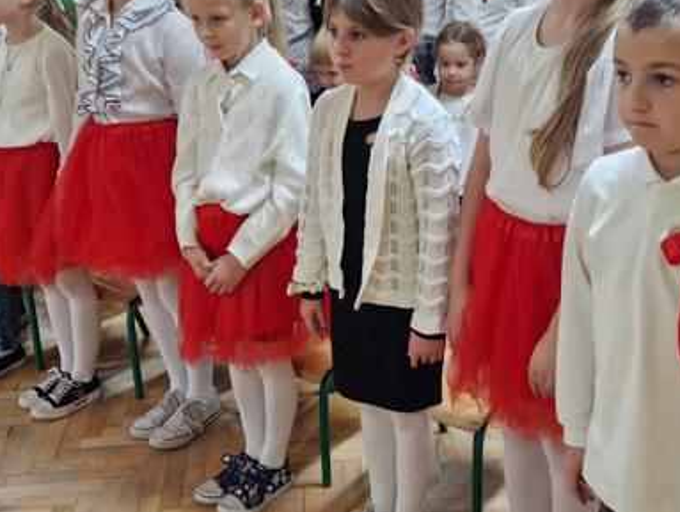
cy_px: 249
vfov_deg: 30.3
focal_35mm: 48
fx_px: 944
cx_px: 391
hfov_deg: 39.5
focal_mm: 5.4
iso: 800
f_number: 1.8
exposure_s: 1/100
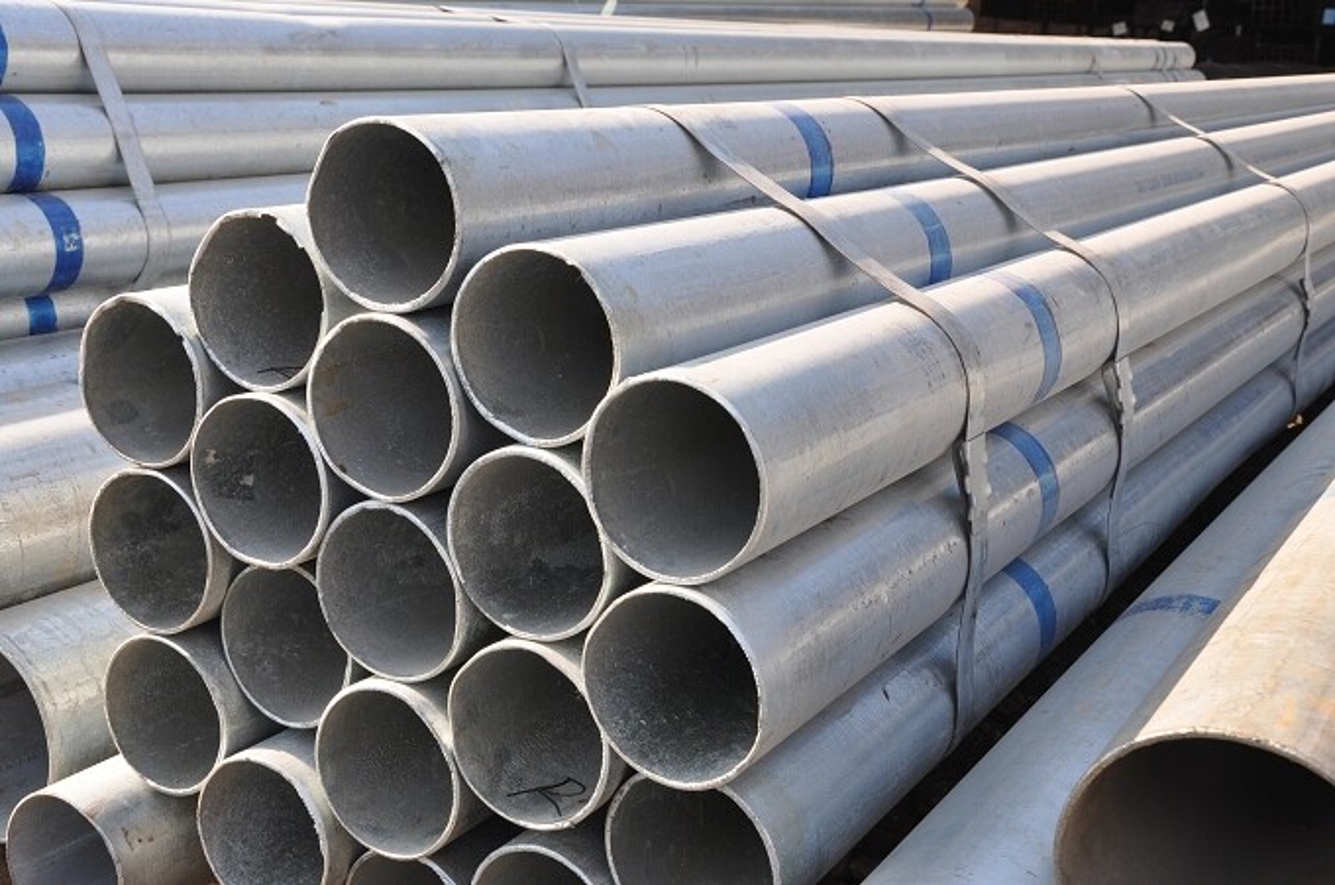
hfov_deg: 43.7
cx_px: 668
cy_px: 442
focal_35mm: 45
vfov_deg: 29.8
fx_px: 1666
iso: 200
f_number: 10
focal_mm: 30
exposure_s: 1/100
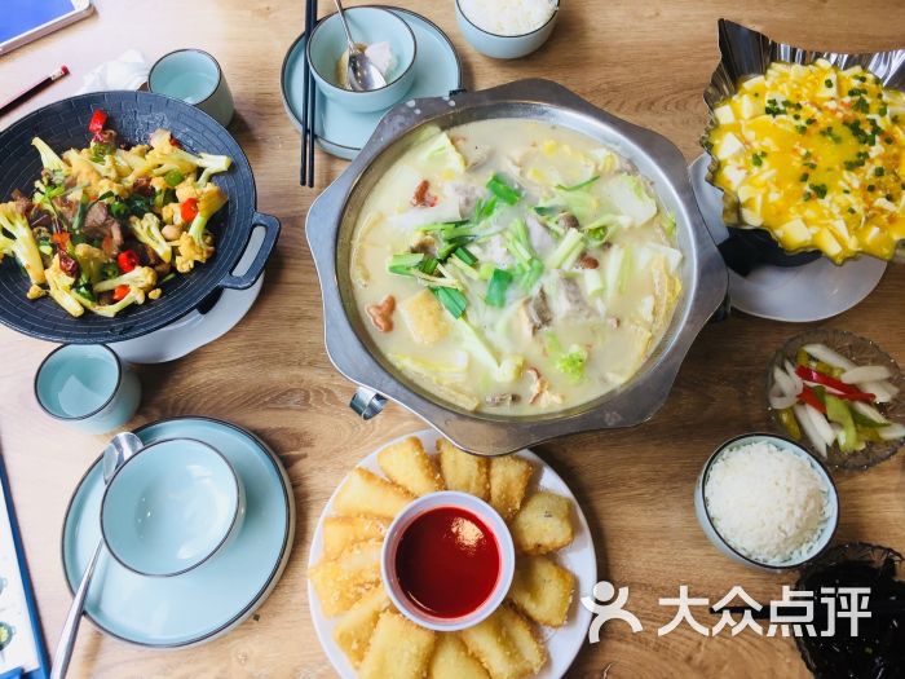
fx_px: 758
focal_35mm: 29
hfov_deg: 61.7
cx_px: 452
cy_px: 340
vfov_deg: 48.2
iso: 40
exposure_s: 1/50
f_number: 2.2
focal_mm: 4.15
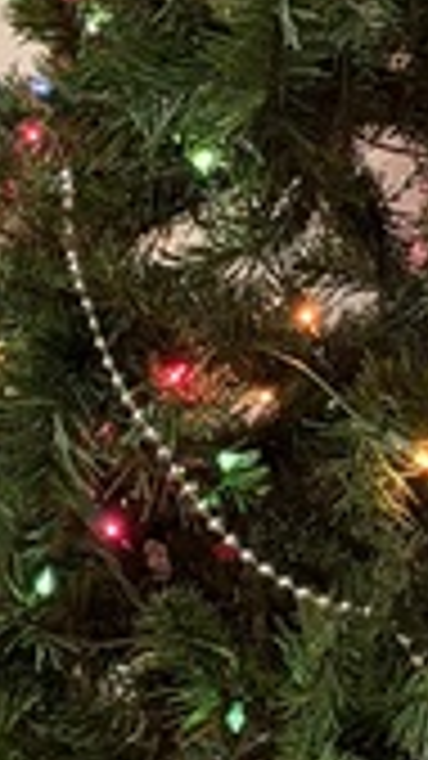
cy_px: 288
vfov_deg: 12.5
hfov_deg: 7.1
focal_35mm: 172
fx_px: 3472
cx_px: 176
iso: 320
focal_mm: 5.96
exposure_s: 1/60
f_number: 1.6
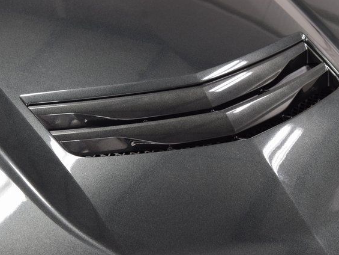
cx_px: 188
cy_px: 128
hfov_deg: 26.5
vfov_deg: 20.0
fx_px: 720
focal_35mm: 74
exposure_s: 1/15
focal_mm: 45
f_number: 6.3
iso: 450
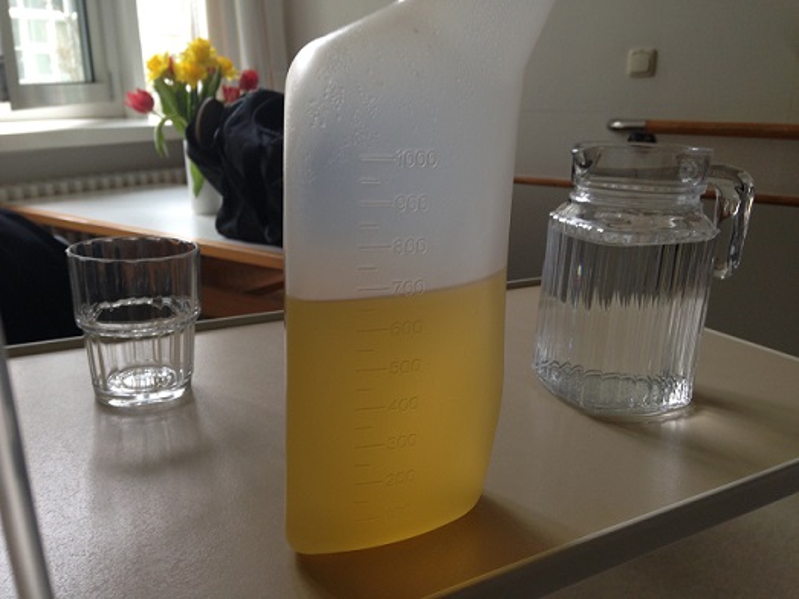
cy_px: 300
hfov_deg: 55.4
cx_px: 400
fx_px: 762
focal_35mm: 33
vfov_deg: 42.9
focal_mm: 4.12
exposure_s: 1/20
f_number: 2.4
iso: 50
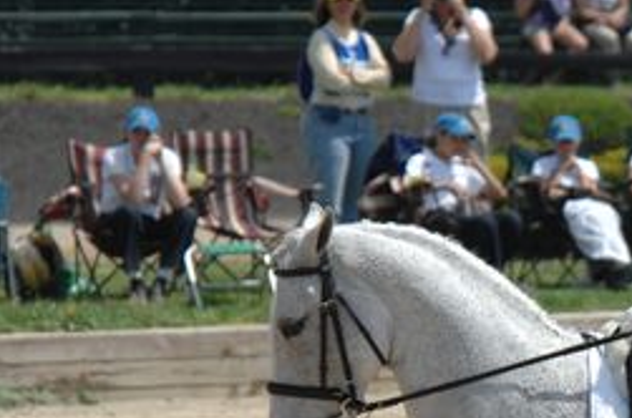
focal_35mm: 843
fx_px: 14762
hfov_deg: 2.4
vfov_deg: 1.6
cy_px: 449
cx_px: 801
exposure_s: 1/800
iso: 200
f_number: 7.1
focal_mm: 220
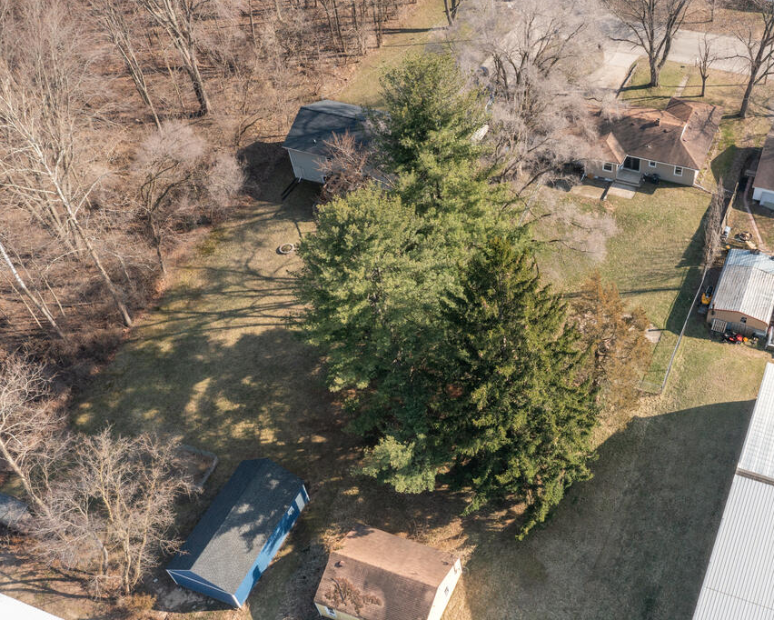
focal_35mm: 37
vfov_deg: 40.1
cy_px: 350
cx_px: 544
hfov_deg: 47.9
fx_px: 848
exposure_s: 1/400
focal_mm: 10.26
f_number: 5.6
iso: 100
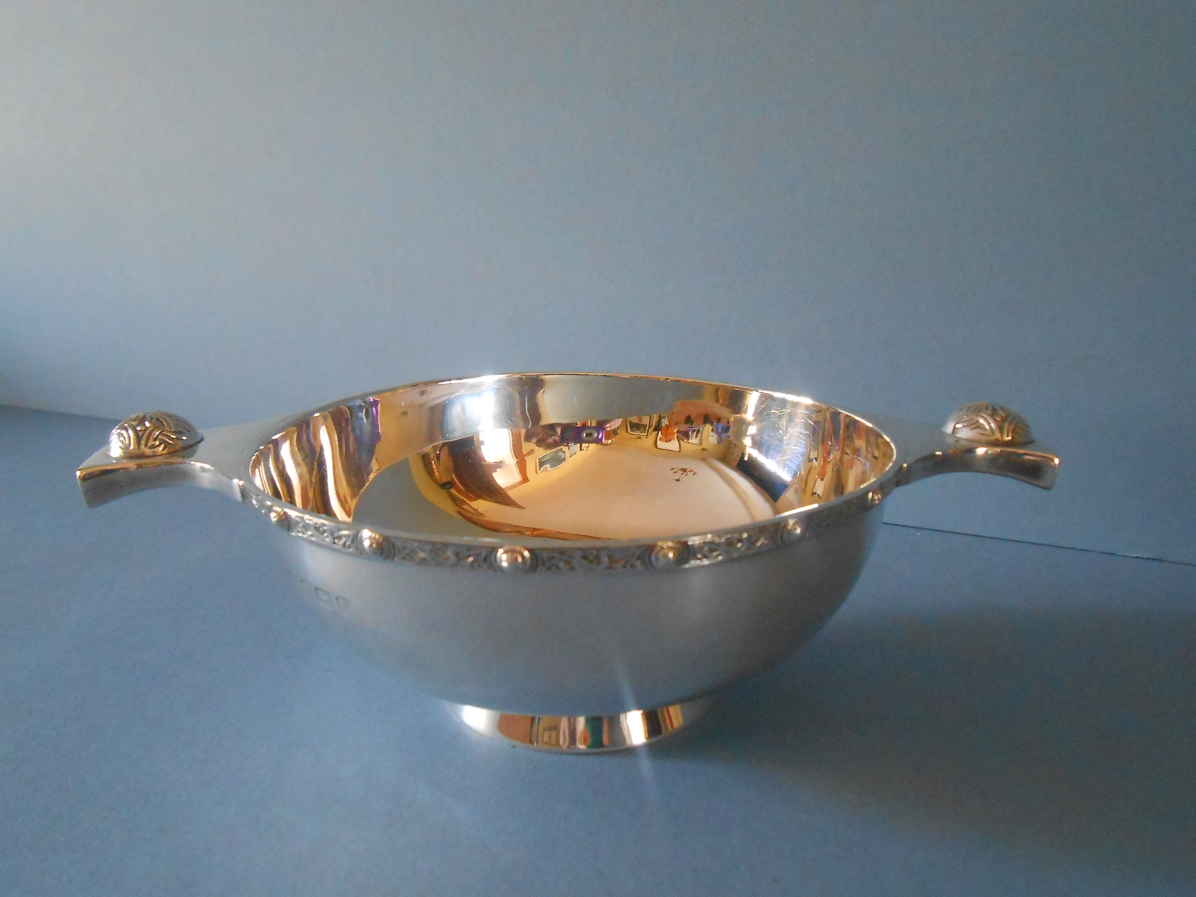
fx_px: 1037
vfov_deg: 46.8
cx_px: 598
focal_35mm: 30
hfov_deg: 60.0
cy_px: 448
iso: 800
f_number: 3.8
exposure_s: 1/10
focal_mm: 5.3
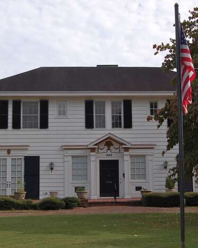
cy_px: 123
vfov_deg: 30.5
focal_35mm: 62
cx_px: 85
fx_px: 454
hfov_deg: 24.6
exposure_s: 1/250
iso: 200
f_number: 8
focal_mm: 26
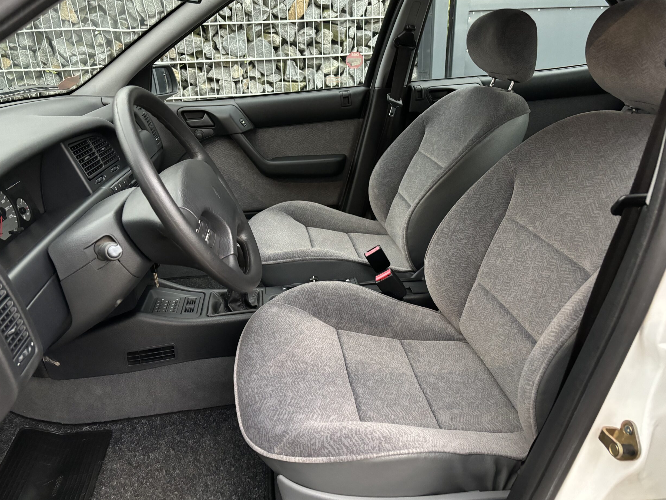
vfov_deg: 51.4
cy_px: 243
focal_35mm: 27
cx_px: 325
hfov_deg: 65.3
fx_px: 519
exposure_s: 1/33
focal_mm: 5.96
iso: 640
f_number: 1.6
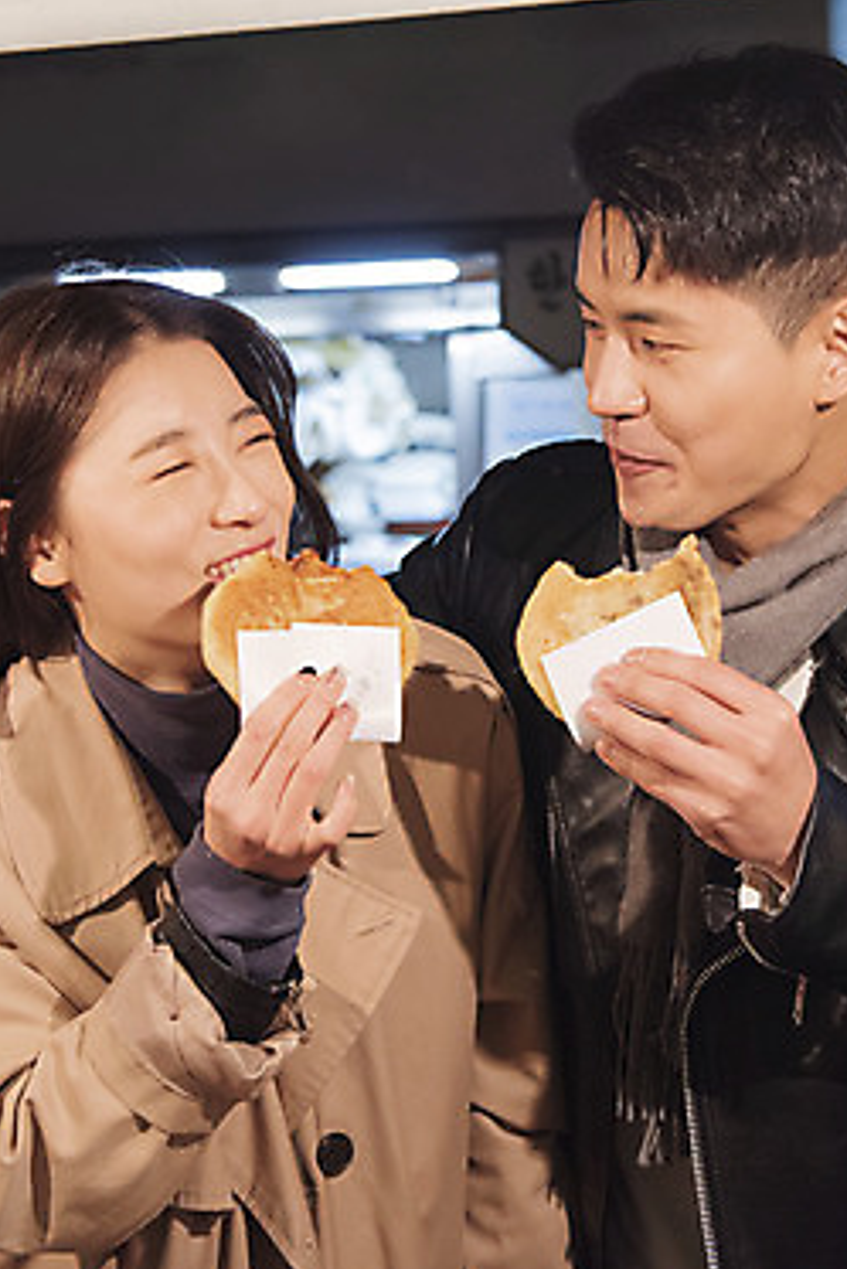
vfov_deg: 32.9
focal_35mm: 61
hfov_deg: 22.1
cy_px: 612
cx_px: 631
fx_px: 2151
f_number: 3.5
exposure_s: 1/200
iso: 1600
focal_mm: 38
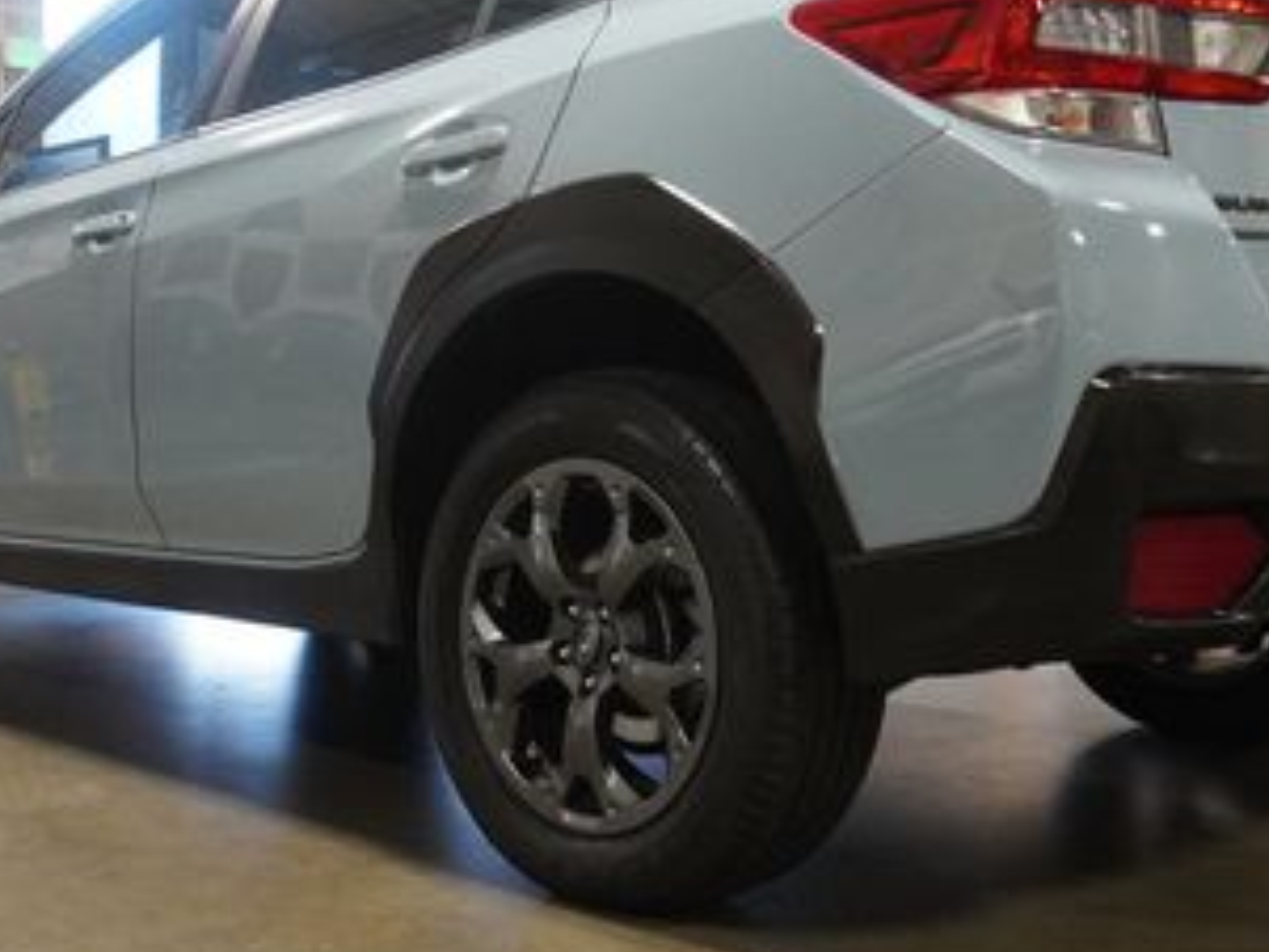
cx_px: 637
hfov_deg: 38.9
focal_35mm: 49
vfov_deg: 29.6
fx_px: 1797
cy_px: 360
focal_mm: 16
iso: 3200
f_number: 3.5
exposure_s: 1/160
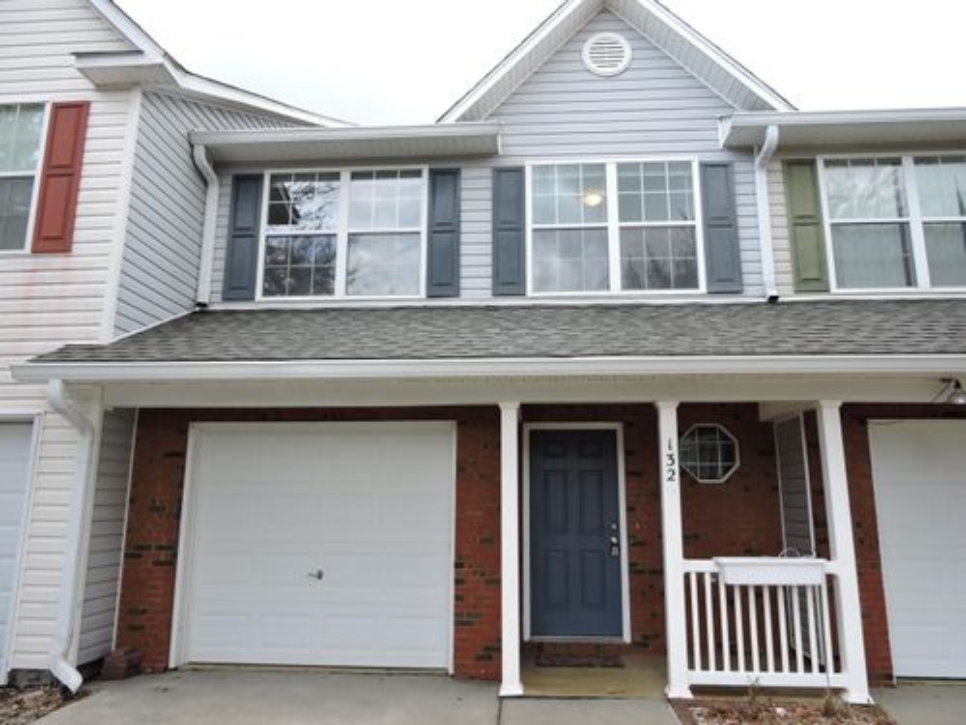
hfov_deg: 71.6
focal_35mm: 24
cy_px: 362
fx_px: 670
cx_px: 483
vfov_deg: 56.8
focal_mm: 4.3
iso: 100
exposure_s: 1/100
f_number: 3.3
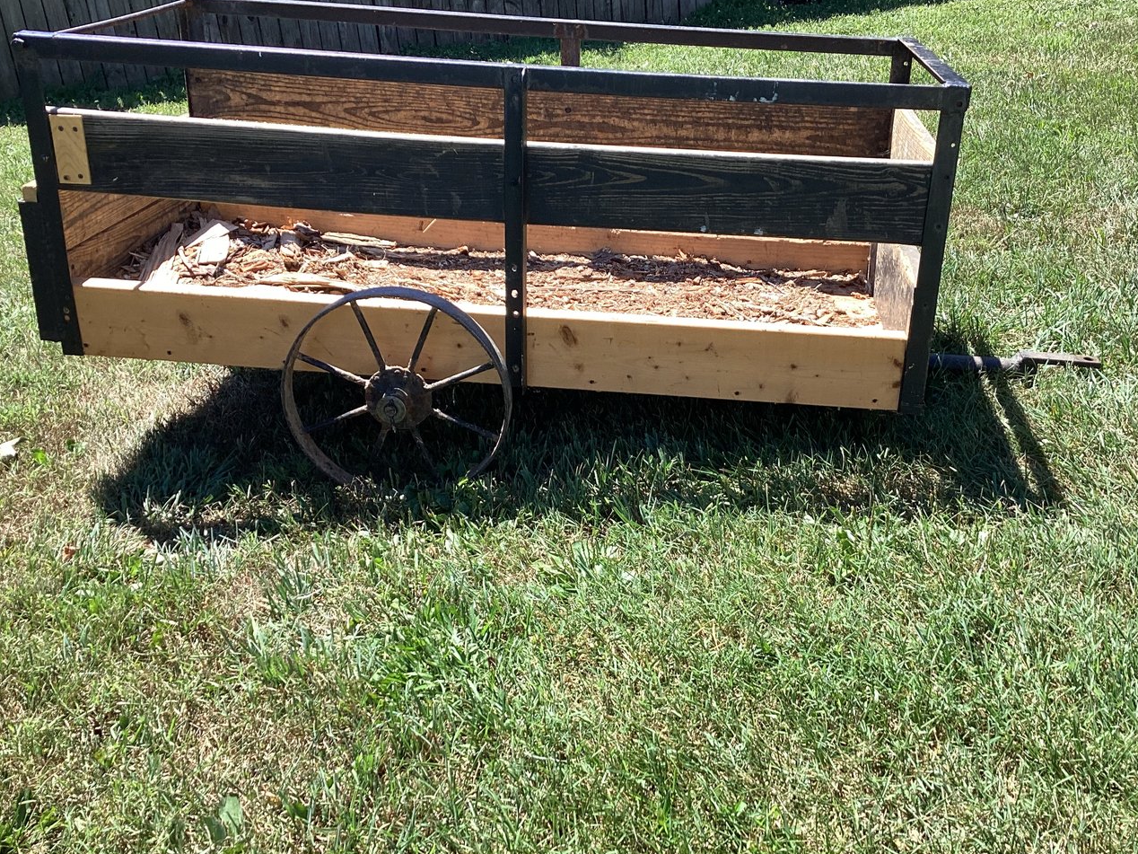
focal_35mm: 37
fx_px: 1216
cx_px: 649
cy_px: 377
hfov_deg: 50.0
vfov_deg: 38.6
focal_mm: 3.3
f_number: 2.4
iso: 25
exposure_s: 1/377
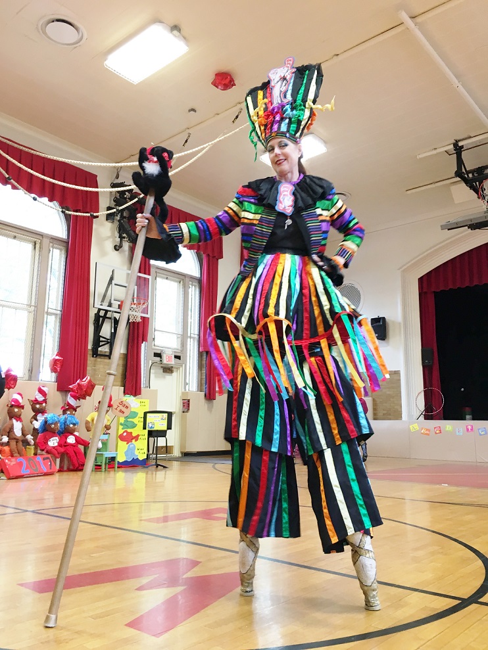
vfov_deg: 61.7
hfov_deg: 48.2
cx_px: 244
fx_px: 545
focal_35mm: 29
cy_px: 325
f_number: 2.2
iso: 80
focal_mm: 4.15
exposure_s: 1/30
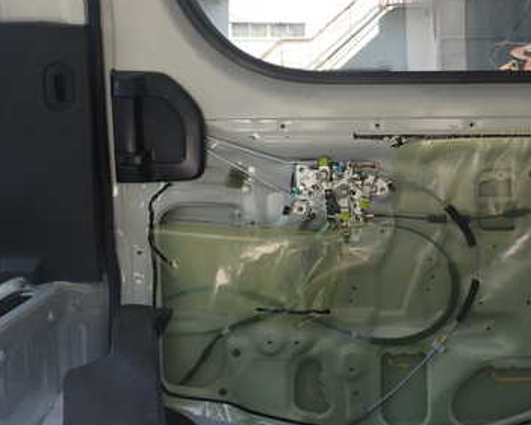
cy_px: 126
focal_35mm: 50
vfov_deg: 29.9
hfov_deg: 36.2
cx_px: 416
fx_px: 786
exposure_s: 1/160
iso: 100
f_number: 3.2
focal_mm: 5.4
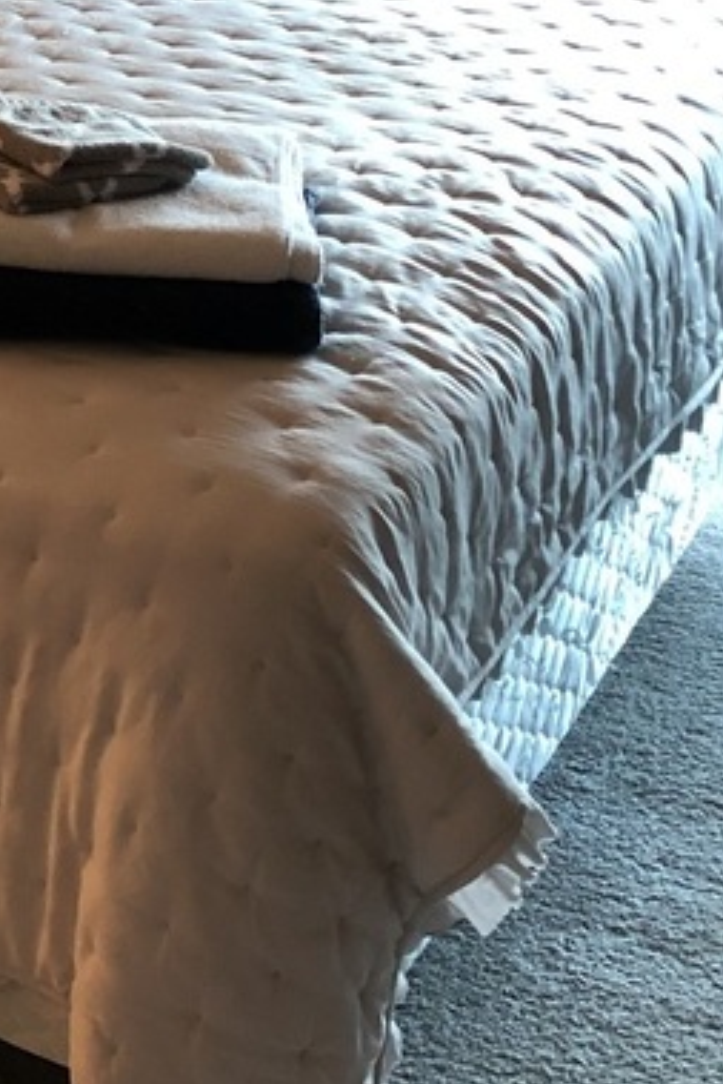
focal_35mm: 83
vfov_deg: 23.4
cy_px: -3
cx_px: -80
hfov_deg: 16.0
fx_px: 2498
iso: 64
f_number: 1.8
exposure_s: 1/15
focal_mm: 3.99
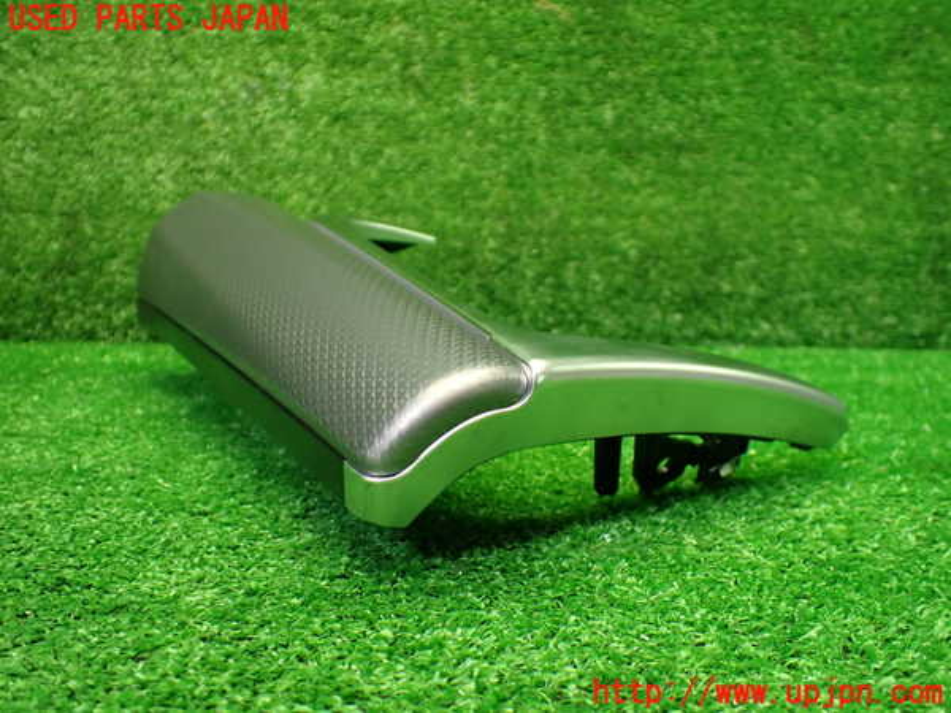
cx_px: 476
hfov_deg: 60.0
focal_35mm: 30
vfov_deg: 46.8
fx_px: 824
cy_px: 356
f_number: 2.3
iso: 800
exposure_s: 1/125
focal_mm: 5.4
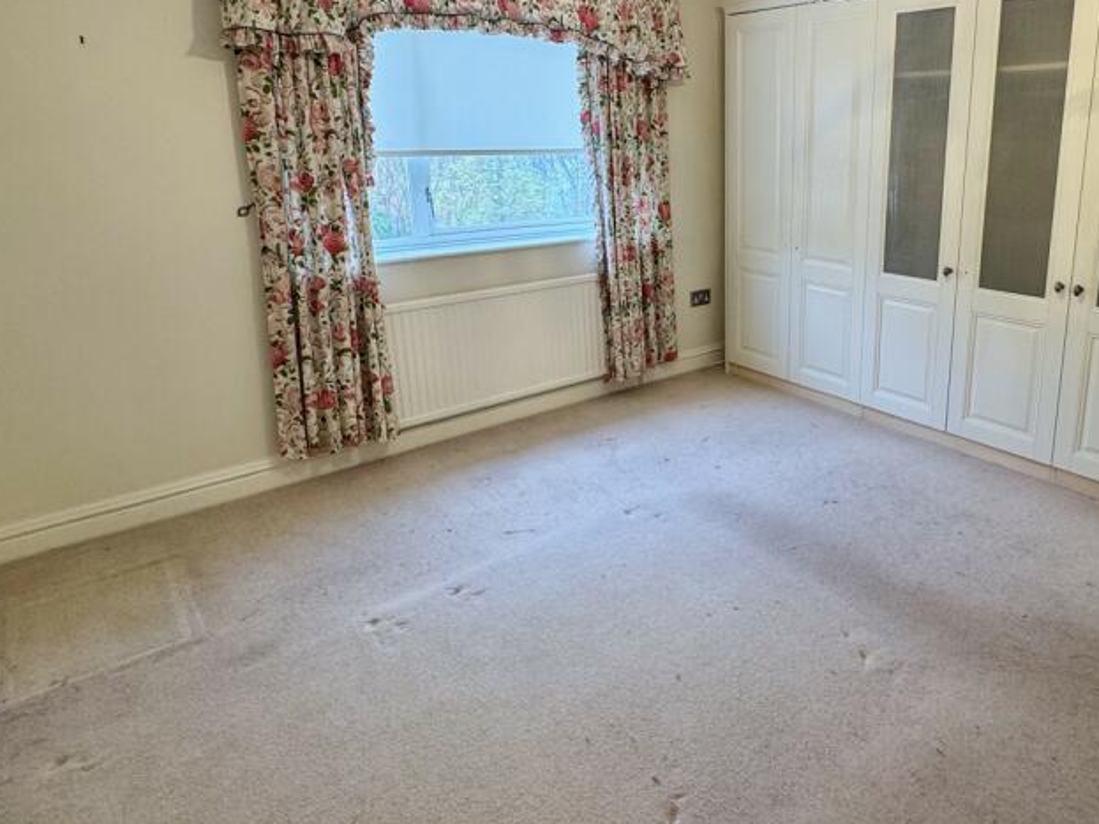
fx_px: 730
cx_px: 739
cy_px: 303
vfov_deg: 58.0
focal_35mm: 23
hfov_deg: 71.6
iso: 200
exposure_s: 1/50
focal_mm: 2.22
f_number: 2.2
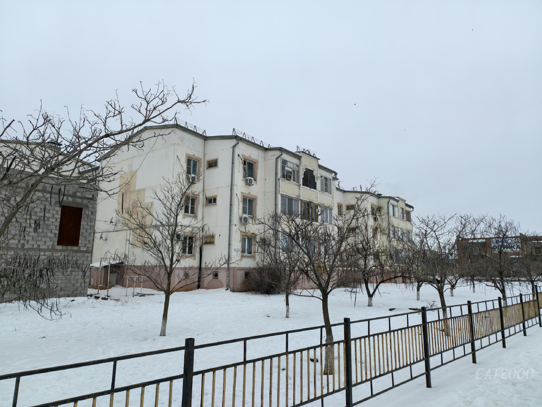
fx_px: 360
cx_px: 271
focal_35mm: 23
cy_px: 204
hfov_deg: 73.9
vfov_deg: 58.9
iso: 72
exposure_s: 1/113
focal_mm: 6.54
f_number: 1.57
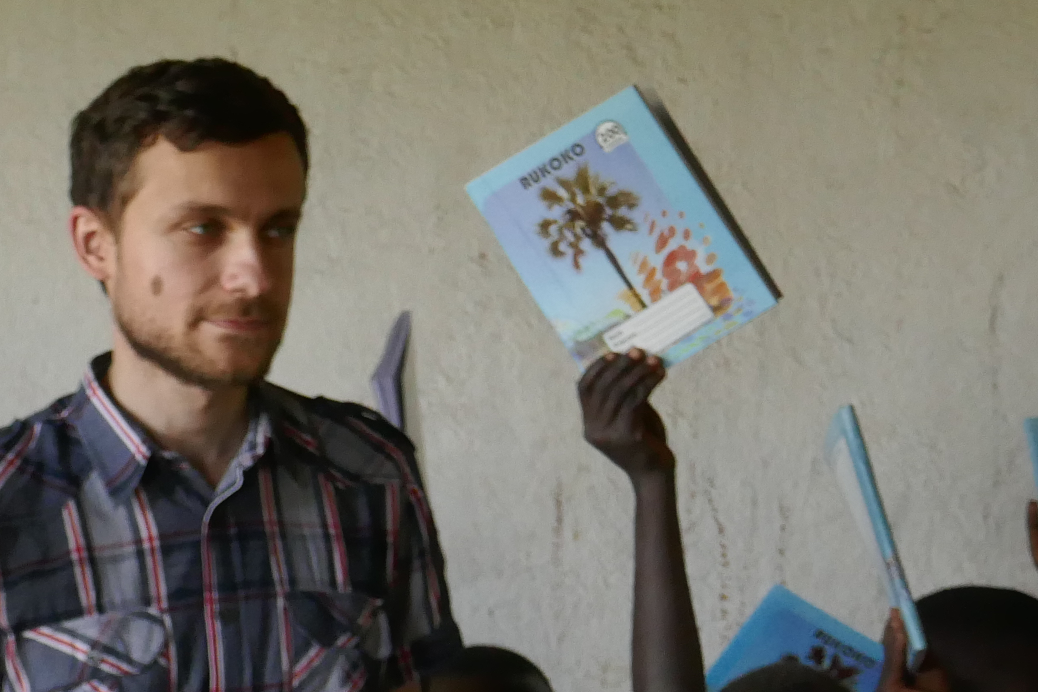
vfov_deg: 4.9
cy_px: 935
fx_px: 8045
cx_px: -74
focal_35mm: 279
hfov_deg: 7.3
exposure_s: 1/80
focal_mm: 32.8
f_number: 5
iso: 800
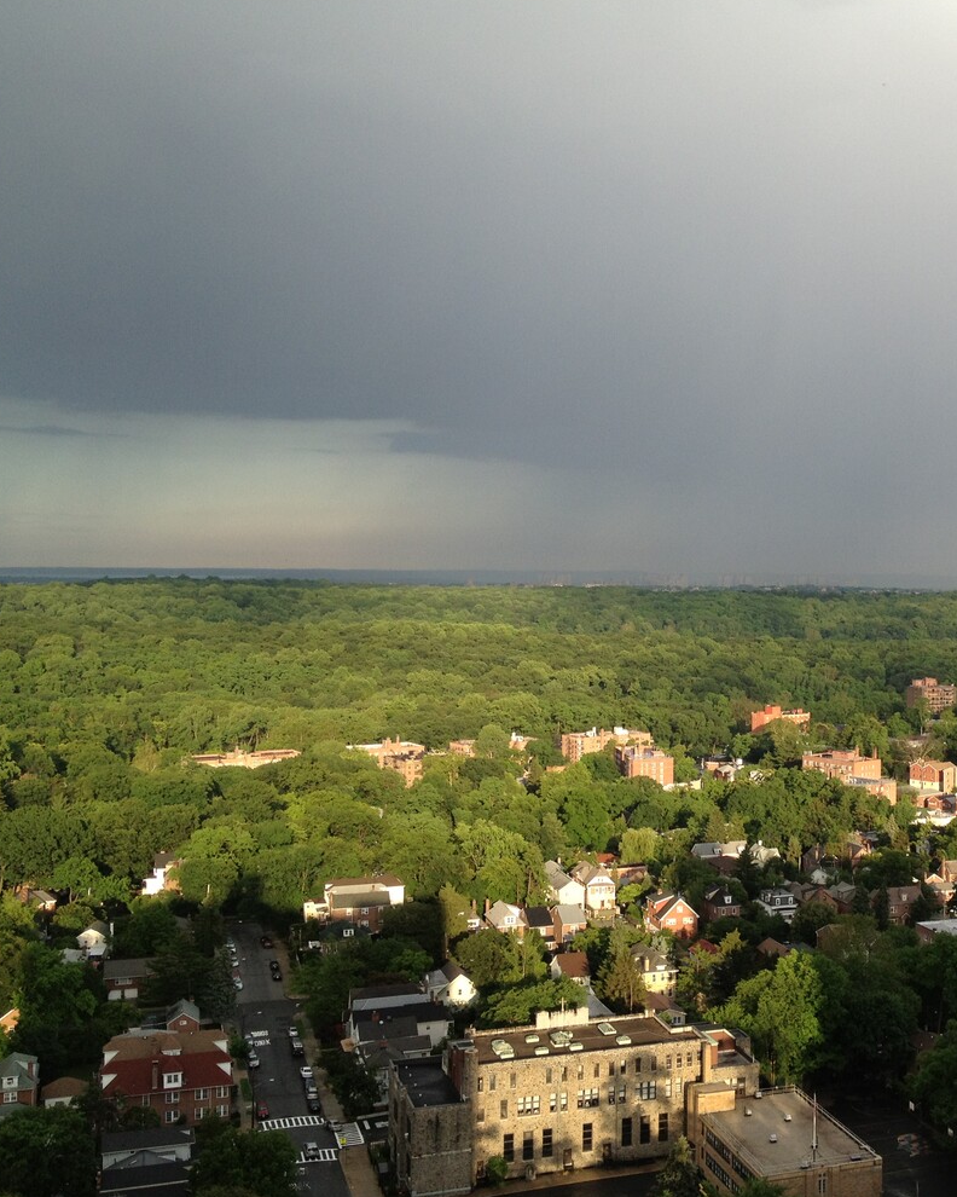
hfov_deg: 31.9
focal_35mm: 46
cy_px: 596
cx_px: 768
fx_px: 1629
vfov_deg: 40.3
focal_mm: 4.28
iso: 64
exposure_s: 1/565
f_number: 2.4
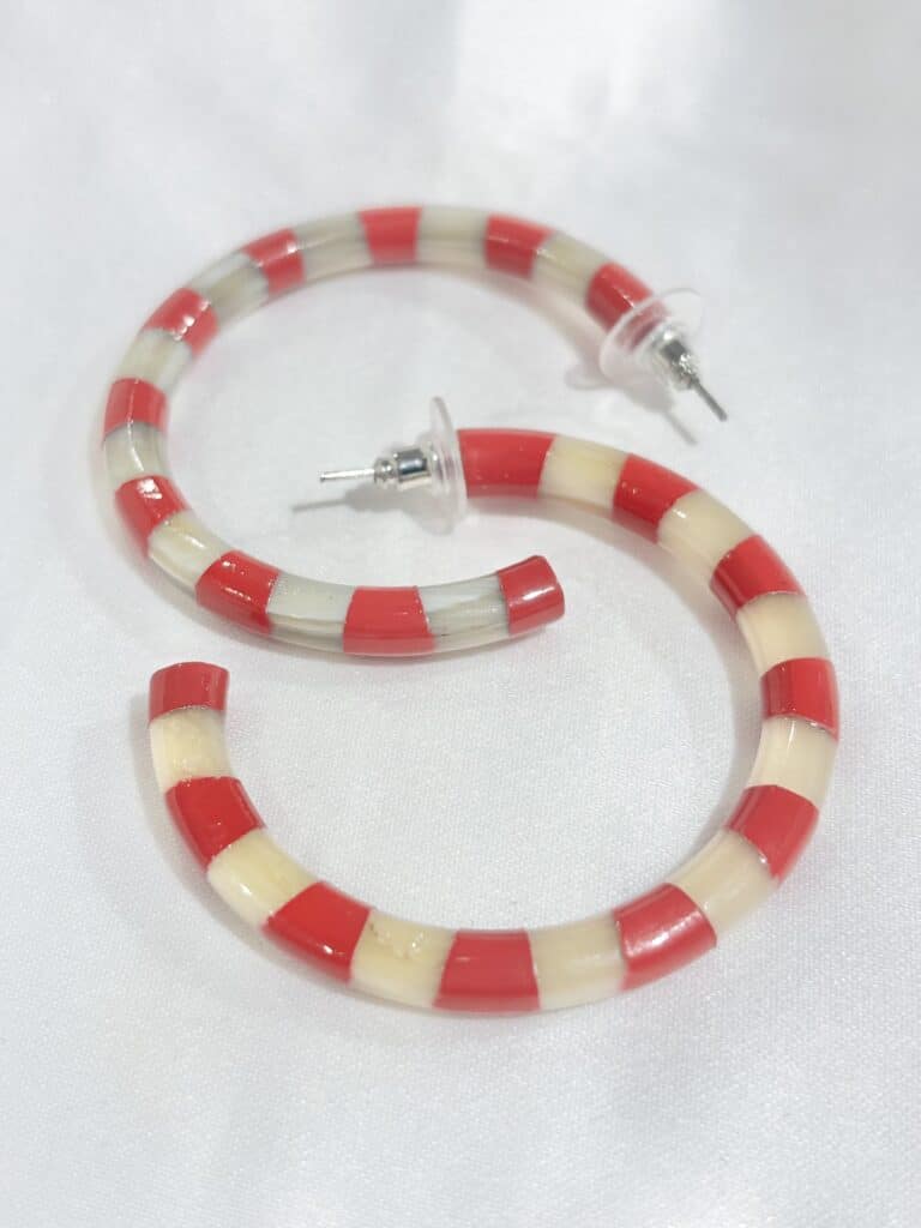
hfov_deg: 28.0
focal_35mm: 52
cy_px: 614
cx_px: 460
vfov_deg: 36.8
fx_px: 1845
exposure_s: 1/204
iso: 32
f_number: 1.6
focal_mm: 5.96
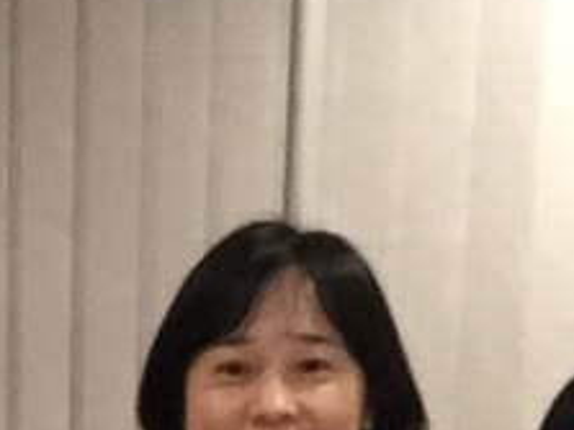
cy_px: 803
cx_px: 28
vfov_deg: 10.0
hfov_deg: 14.0
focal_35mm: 139
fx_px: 2304
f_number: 2.2
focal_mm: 2.65
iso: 250
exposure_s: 1/30
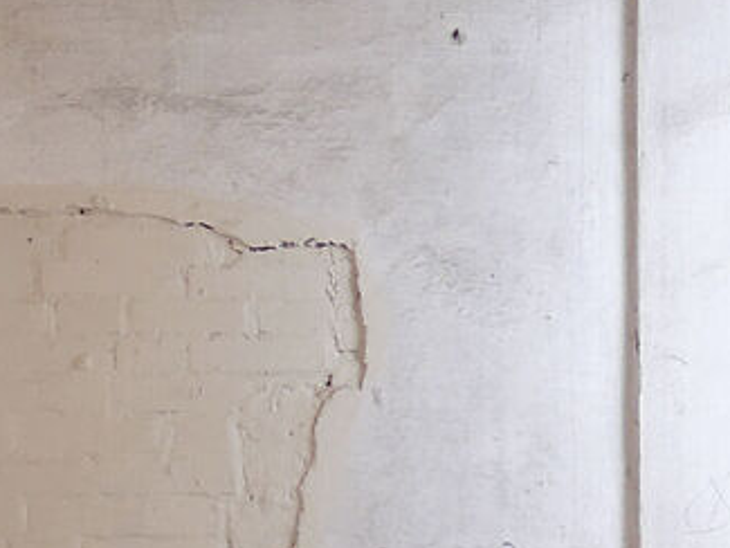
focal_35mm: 177
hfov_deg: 10.5
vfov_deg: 8.4
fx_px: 3734
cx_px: -584
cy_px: 283
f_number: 1.4
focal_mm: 12
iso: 200
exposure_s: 1/200
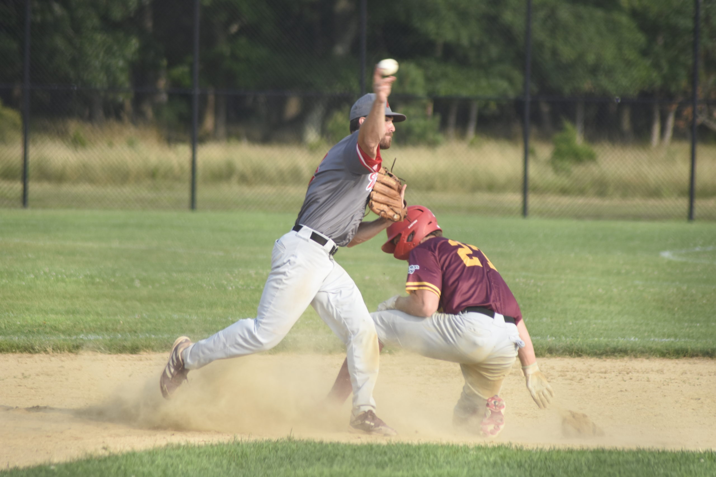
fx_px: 7757
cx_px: 358
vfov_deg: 3.5
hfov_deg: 5.3
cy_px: 238
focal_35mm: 390
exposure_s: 1/1000
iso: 400
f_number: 5
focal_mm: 260
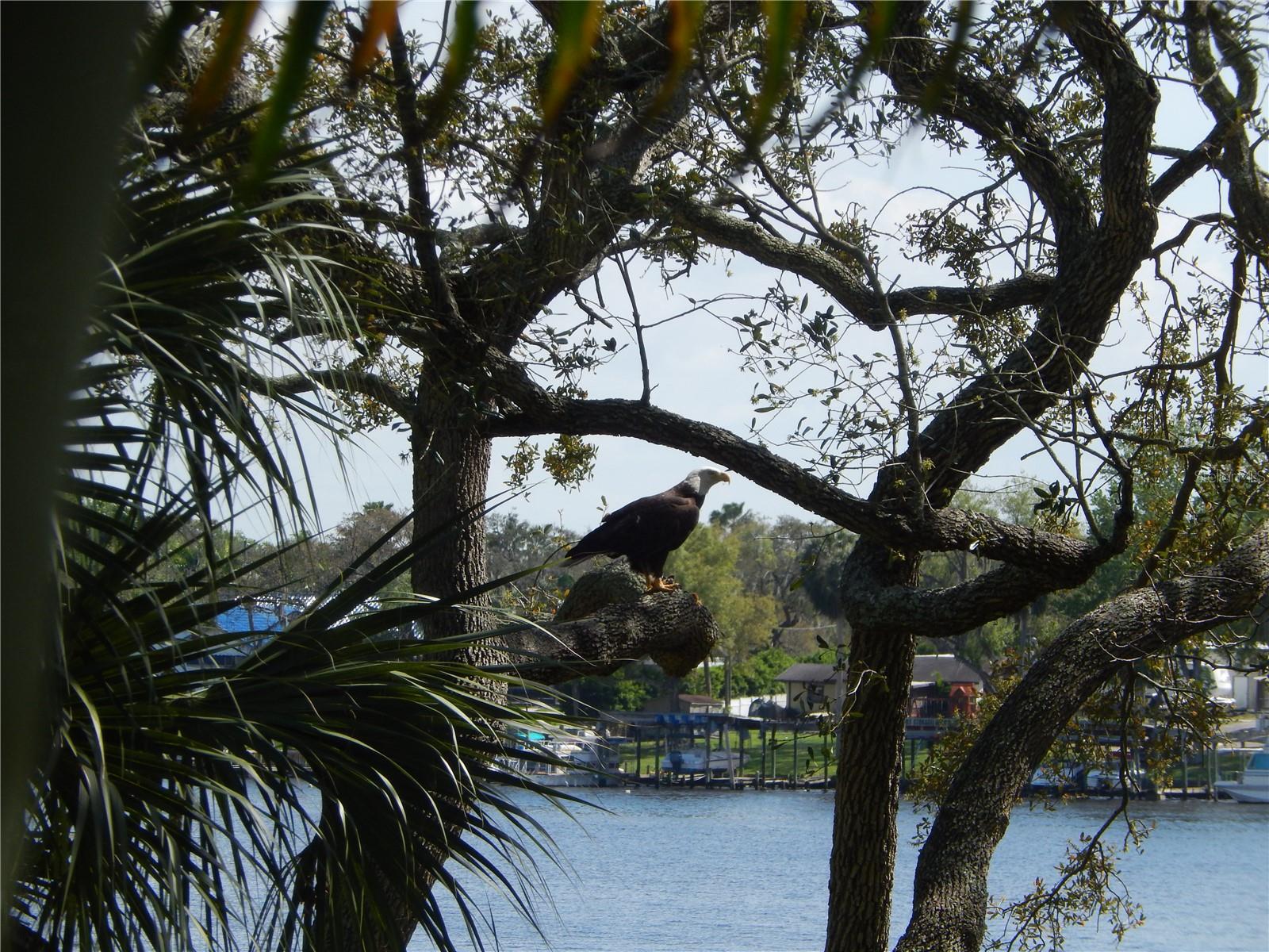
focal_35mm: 239
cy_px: 476
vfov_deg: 6.2
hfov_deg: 8.3
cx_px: 634
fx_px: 8762
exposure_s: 1/250
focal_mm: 42.8
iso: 125
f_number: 5.8
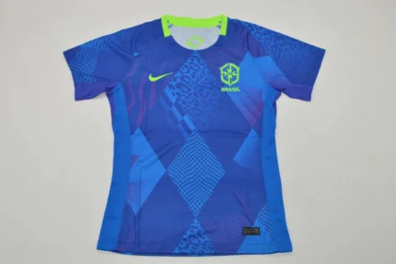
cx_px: 198
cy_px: 132
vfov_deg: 35.4
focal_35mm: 38
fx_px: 412
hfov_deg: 51.3
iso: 400
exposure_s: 1/200
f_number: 9
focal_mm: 25
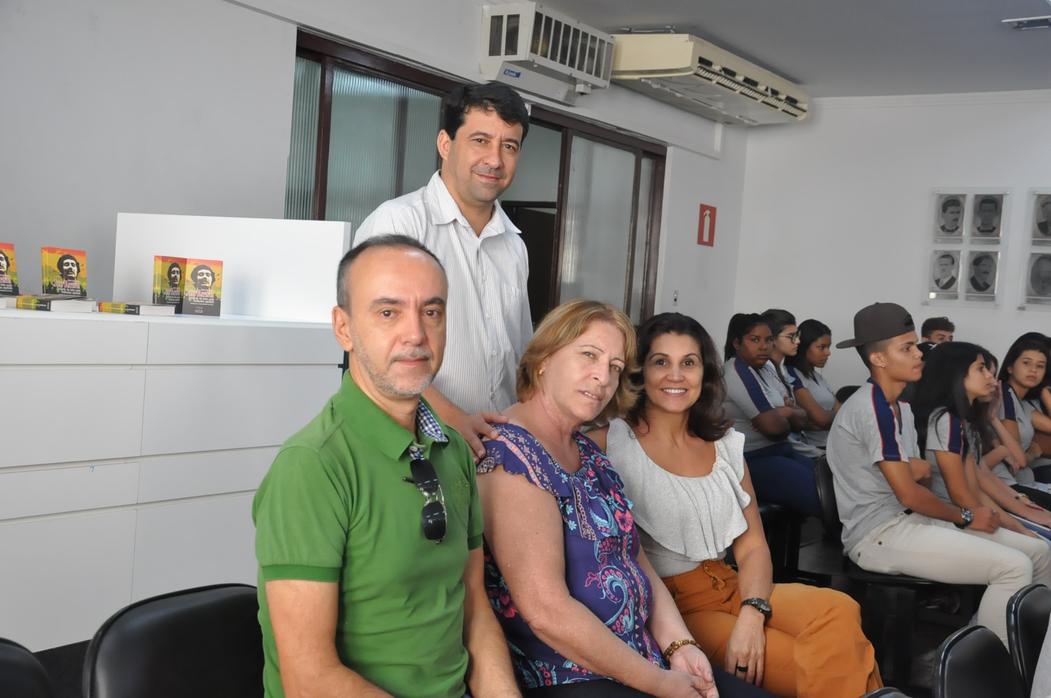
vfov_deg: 29.8
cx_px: 526
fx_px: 1312
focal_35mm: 45
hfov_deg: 43.7
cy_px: 349
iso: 2000
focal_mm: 30
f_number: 6.3
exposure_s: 1/160
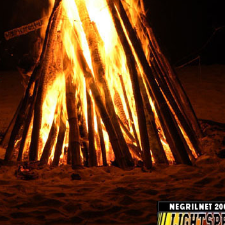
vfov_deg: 12.2
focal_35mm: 142
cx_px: 100
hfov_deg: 12.3
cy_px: 28
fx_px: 1044
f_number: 4.5
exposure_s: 1/45
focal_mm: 58
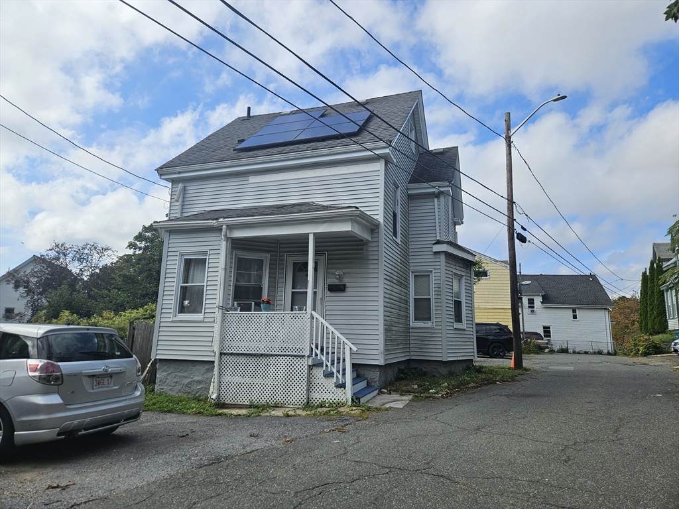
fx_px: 451
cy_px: 254
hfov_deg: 73.9
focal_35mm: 23
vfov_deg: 58.9
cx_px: 340
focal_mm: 5.4
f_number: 1.8
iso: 25
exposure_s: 1/2192
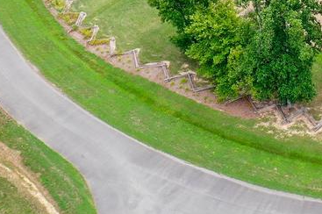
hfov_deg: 18.1
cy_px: -142
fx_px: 983
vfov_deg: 11.7
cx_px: 326
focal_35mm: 110
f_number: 3.2
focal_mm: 10.26
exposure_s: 1/30
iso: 100
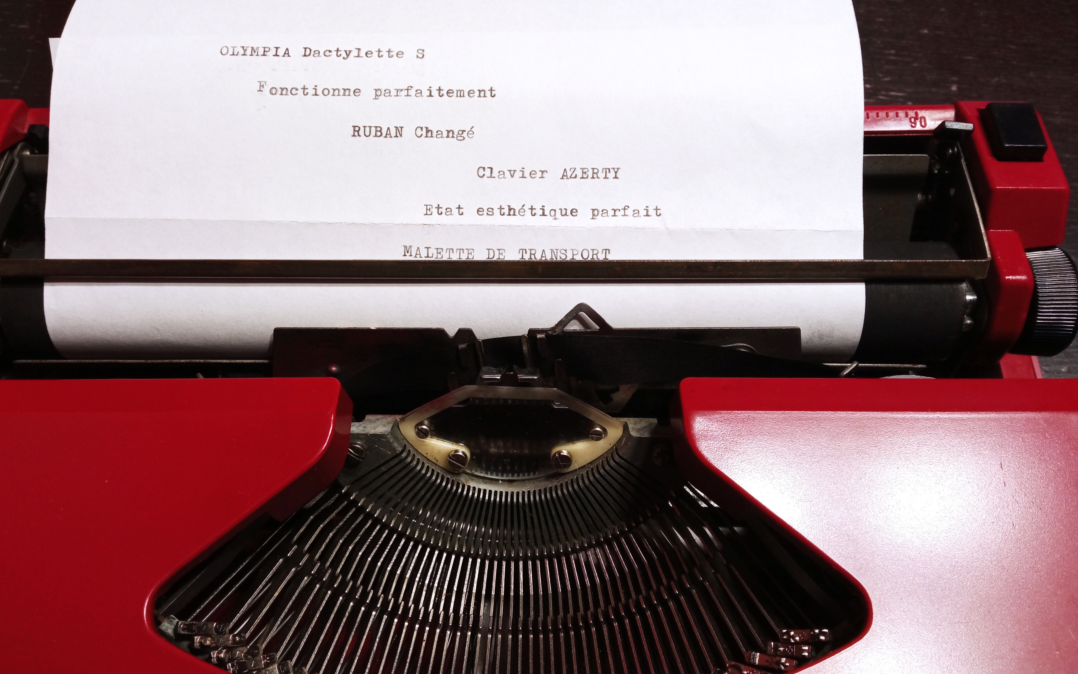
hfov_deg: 64.6
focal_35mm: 29
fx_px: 852
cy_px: 318
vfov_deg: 43.1
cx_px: 533
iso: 245
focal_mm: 3.79
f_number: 2.2
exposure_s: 1/33.3
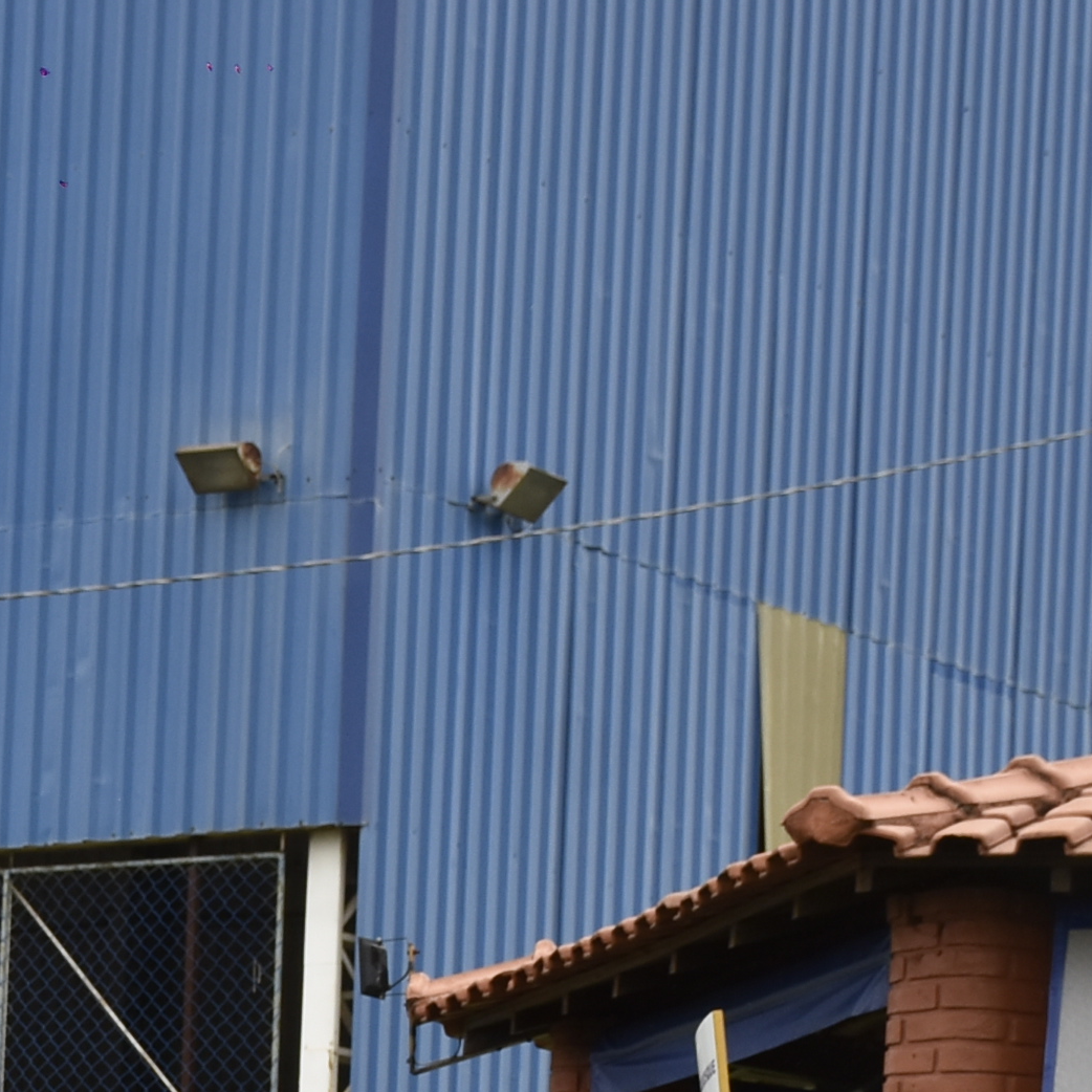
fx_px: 7852
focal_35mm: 220
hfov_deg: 7.8
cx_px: -397
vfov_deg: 7.8
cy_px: 1537
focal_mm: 40
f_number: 7.1
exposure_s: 1/800
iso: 200
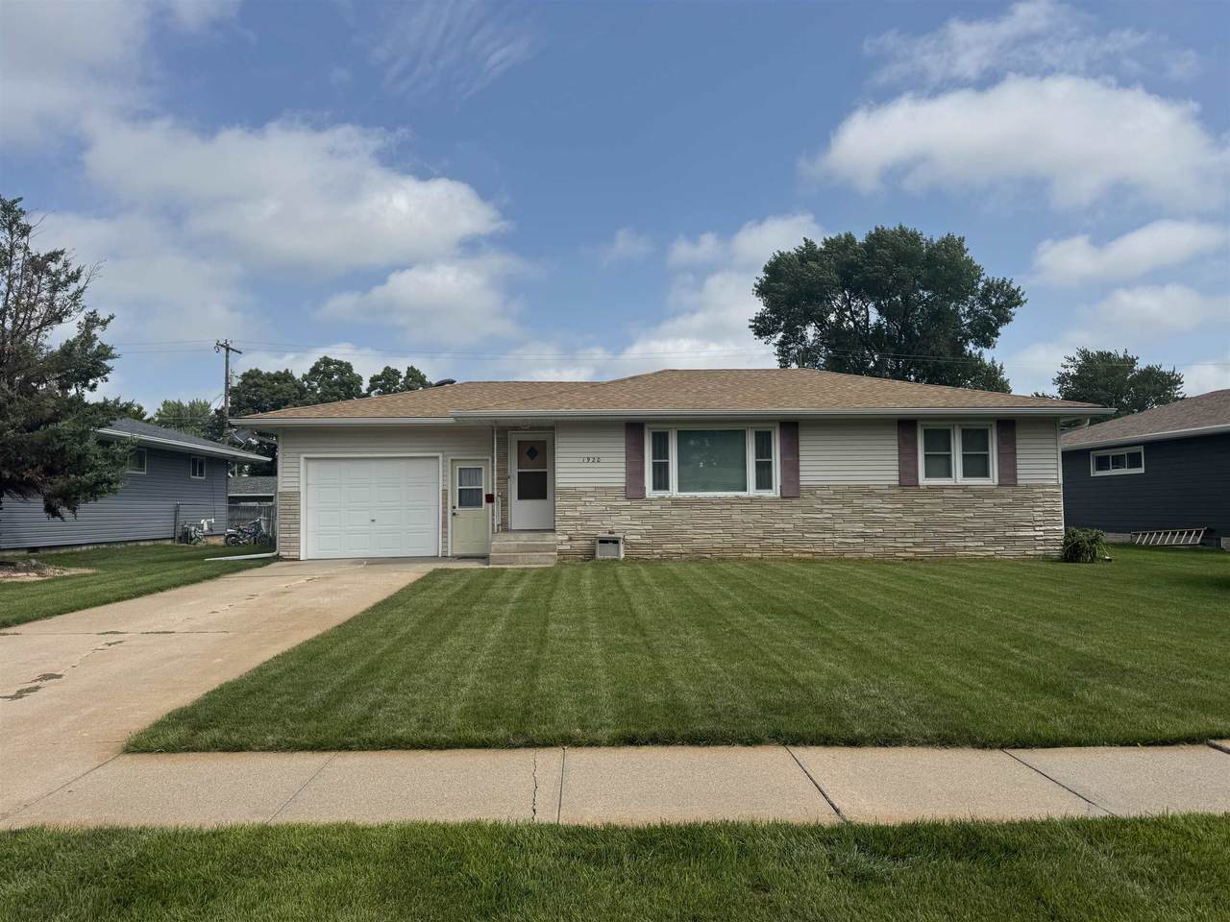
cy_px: 461
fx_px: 853
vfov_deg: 56.8
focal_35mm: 24
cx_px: 615
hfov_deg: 71.6
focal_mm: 6.76
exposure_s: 1/7092
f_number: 1.78
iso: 80
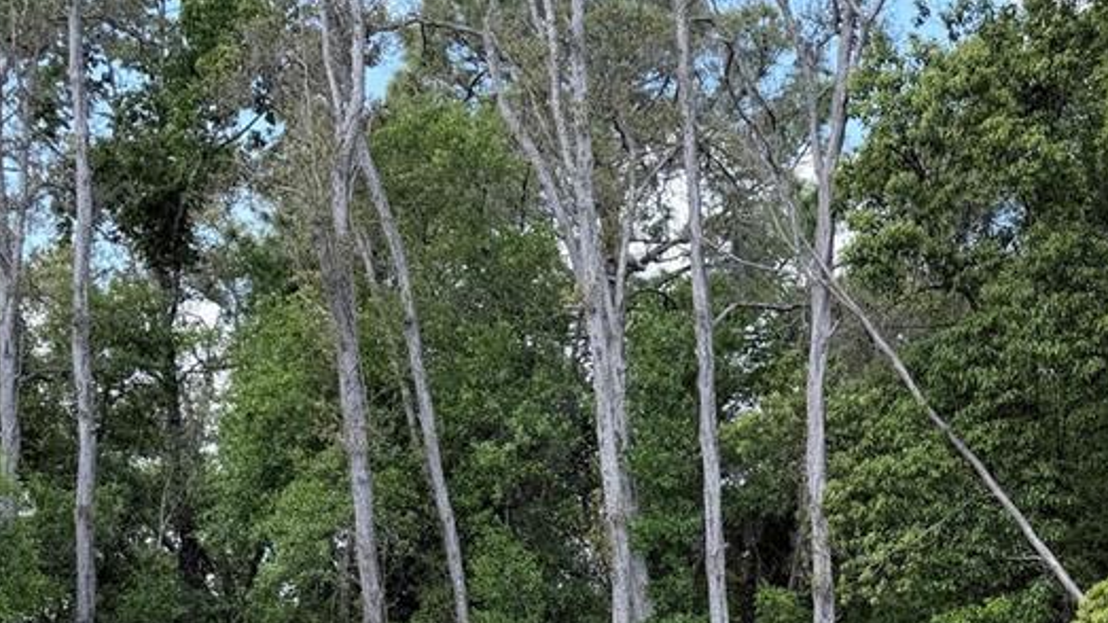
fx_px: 1763
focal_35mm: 60
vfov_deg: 17.7
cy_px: 964
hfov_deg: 34.6
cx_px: 731
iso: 80
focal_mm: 6.76
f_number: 1.78
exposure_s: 1/1812
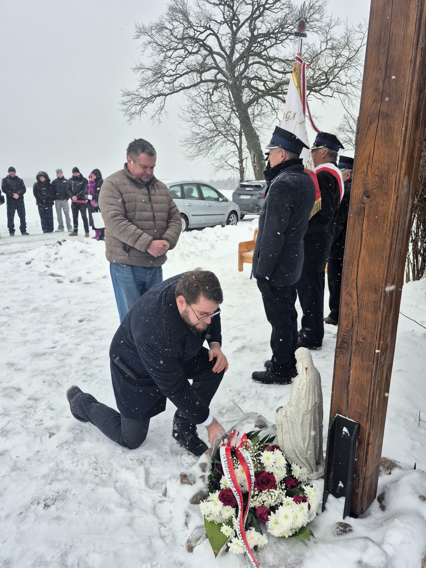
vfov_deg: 73.9
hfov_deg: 58.9
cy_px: 284
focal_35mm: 23
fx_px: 377
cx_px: 213
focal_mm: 5.4
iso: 25
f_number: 1.8
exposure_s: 1/684
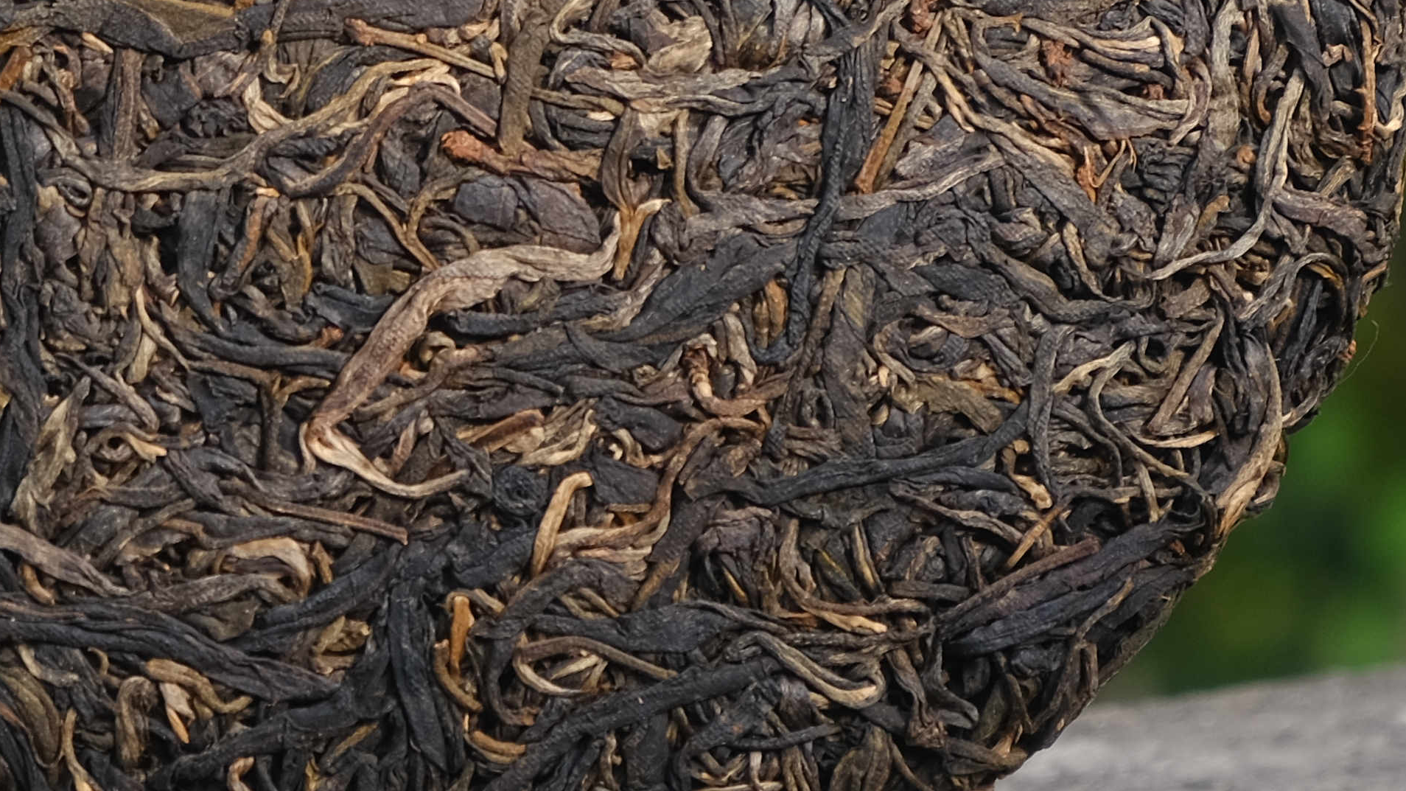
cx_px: 244
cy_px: -146
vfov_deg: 5.2
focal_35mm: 233
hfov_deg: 9.2
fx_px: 8686
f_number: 5.6
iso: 160
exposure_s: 1/140
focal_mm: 45
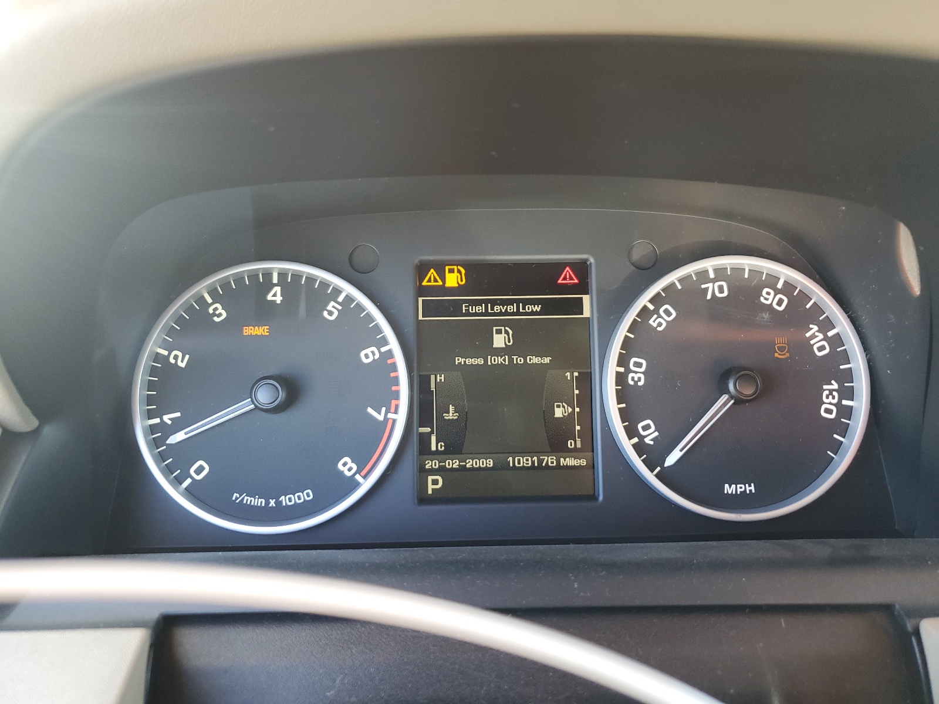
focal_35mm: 26
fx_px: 705
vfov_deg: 53.1
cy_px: 352
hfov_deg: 67.3
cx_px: 470
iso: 79
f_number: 1.5
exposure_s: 1/60.2
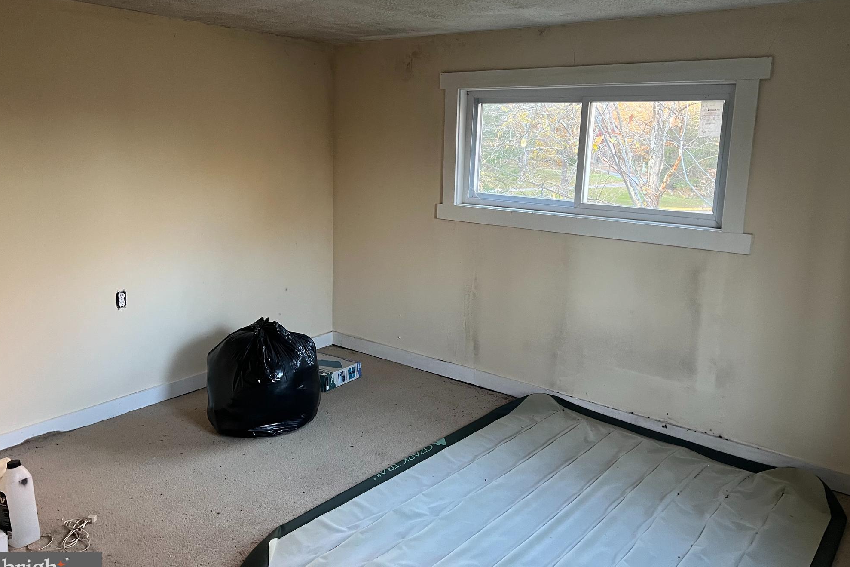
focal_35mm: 28
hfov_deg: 65.5
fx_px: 661
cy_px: 257
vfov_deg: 46.4
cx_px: 434
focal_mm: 5.7
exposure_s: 1/60
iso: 200
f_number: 1.5
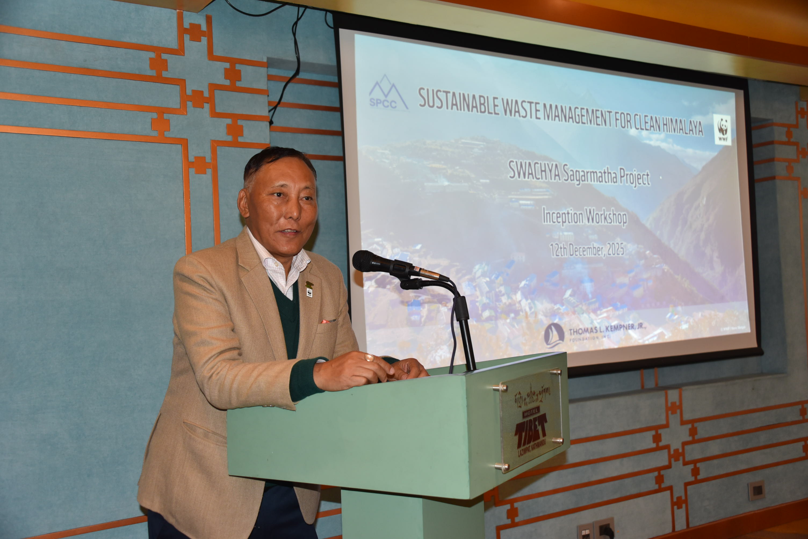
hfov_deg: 53.1
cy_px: 270
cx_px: 404
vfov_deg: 36.9
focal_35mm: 36
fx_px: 808
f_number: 4.5
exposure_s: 1/80
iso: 800
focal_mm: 36
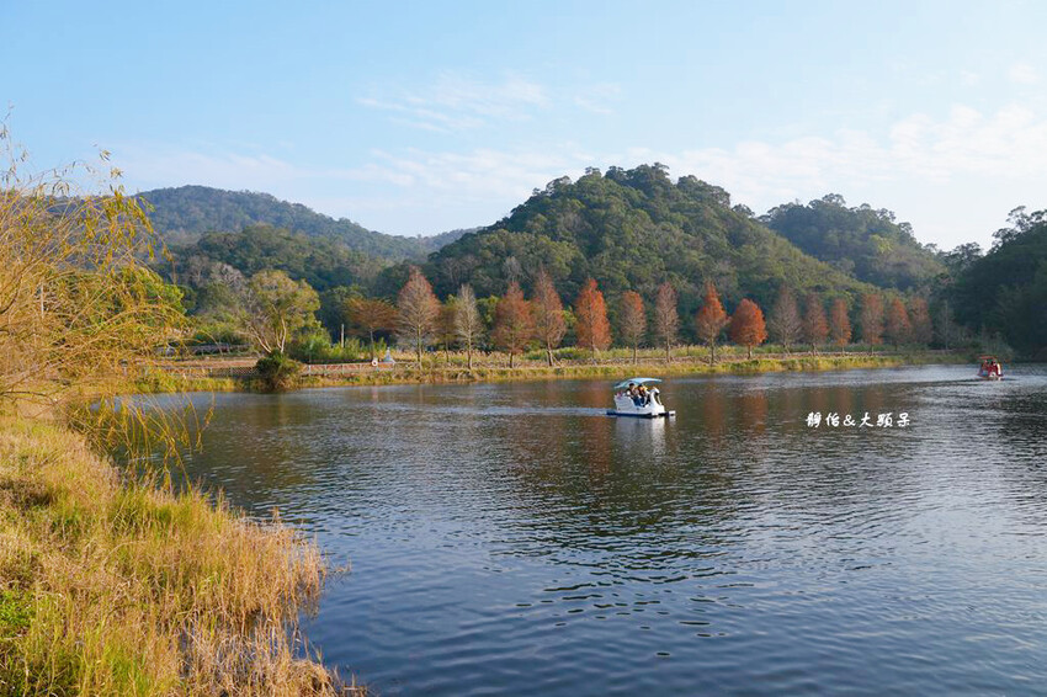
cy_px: 348
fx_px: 901
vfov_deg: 42.3
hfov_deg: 60.3
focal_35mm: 31
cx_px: 524
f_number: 8
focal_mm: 31
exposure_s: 1/500
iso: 320
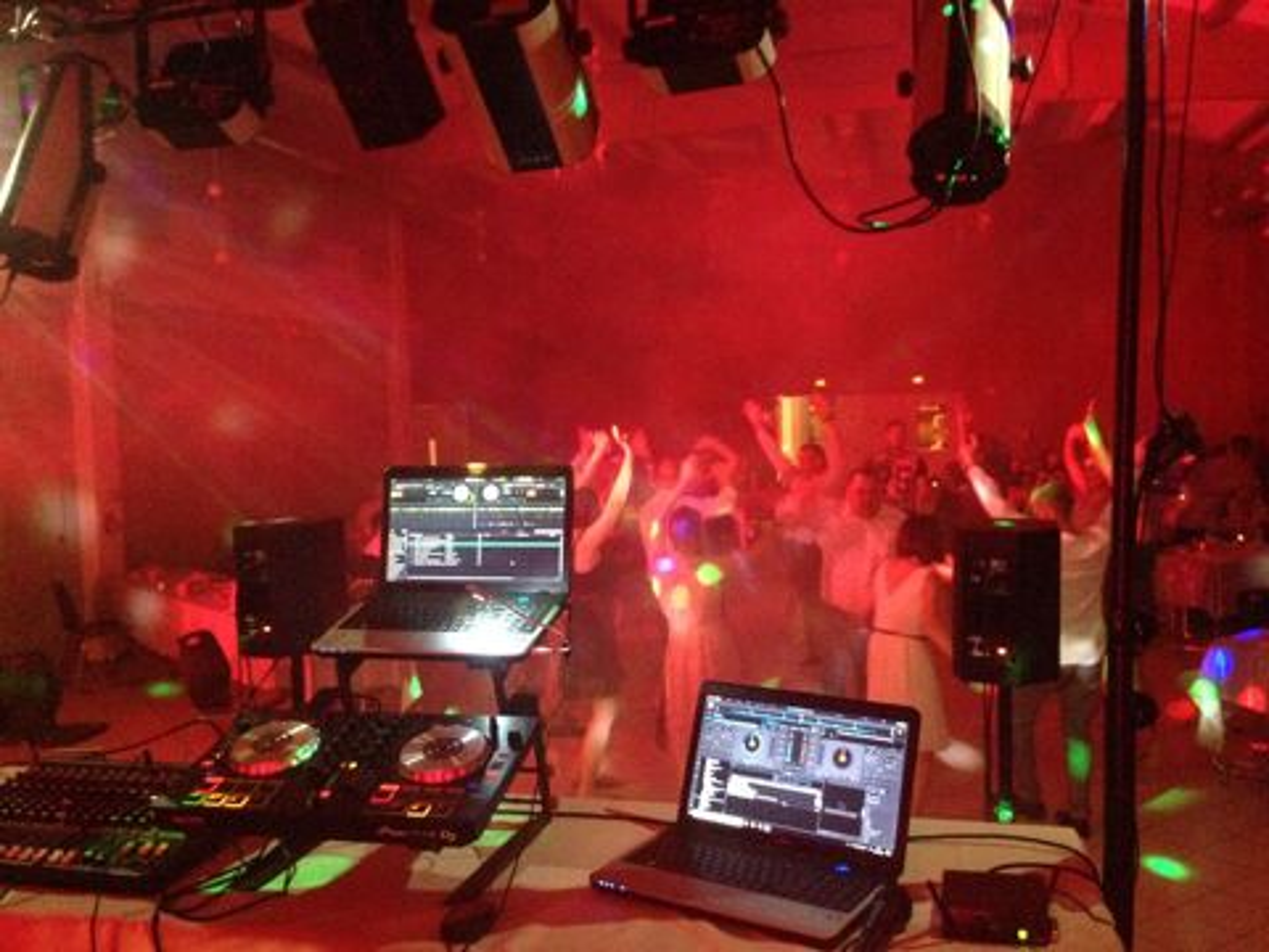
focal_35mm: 33
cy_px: 476
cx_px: 634
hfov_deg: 55.4
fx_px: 1210
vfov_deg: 42.9
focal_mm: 4.12
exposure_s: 1/15
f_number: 2.4
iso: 800
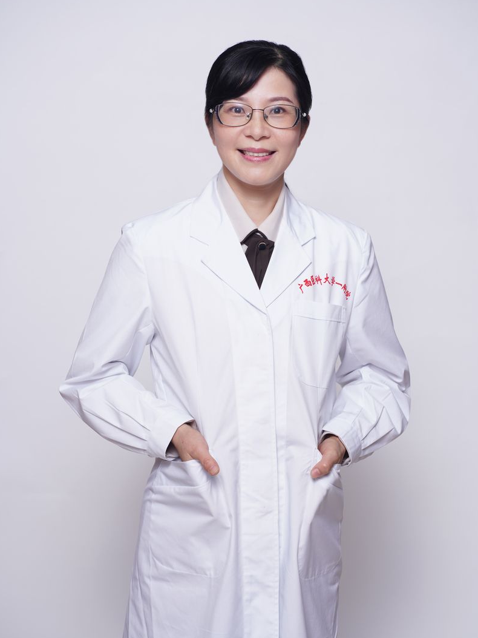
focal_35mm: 93
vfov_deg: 21.1
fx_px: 1713
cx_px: 240
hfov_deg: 15.9
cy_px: 347
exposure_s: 1/160
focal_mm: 85
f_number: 5
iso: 160
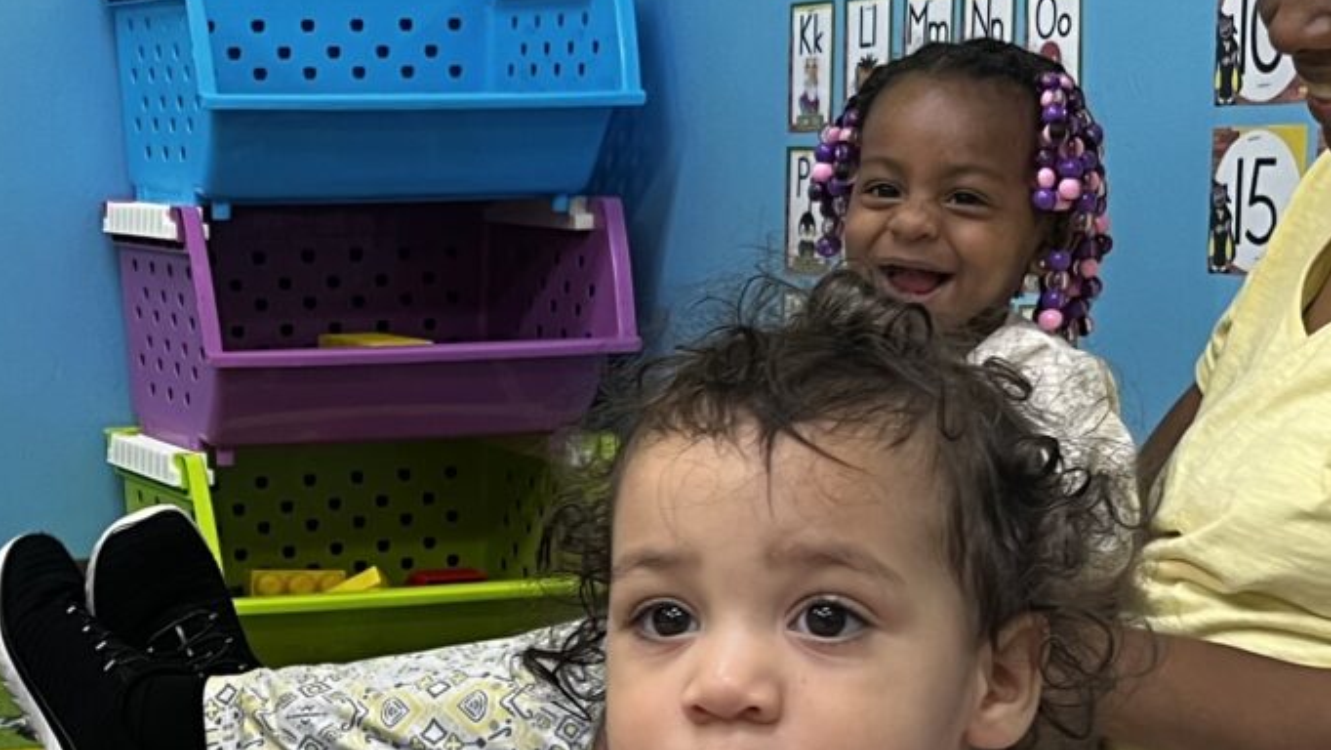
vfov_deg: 14.1
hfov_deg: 24.5
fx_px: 3001
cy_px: 662
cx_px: 207
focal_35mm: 85
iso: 80
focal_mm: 5.1
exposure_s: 1/60
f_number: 1.6
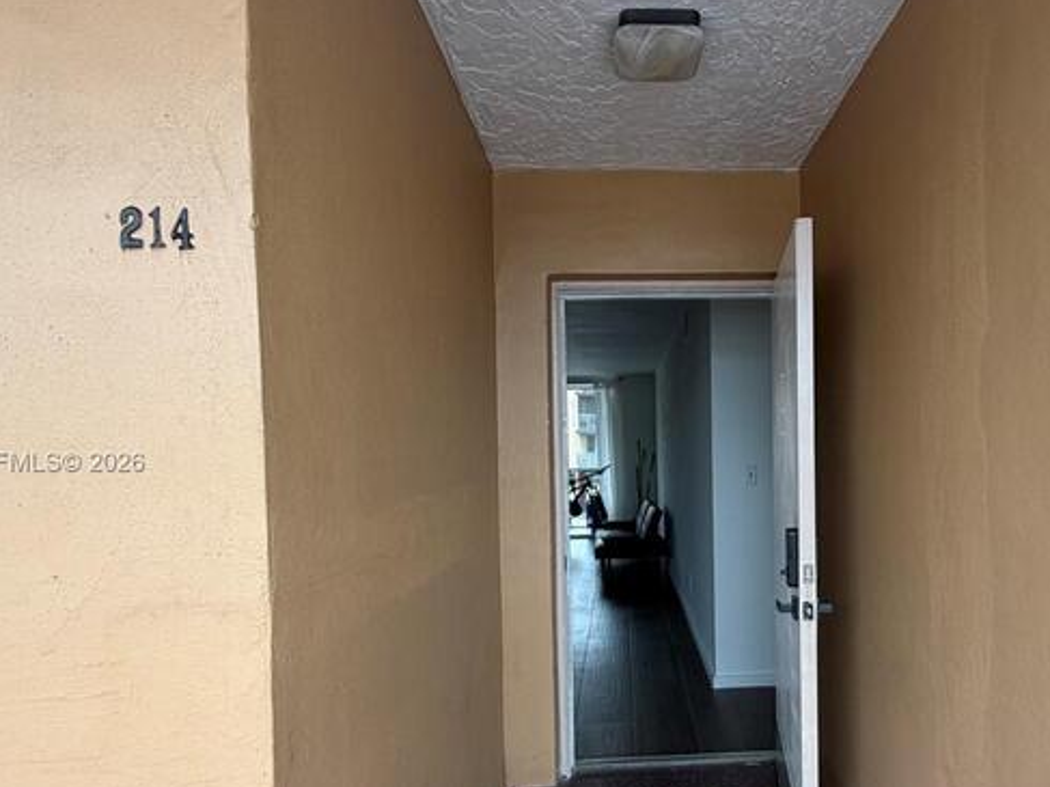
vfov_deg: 58.5
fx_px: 697
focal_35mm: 23
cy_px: 464
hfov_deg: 72.4
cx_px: 671
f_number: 2.2
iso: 64
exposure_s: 1/121
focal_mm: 2.22
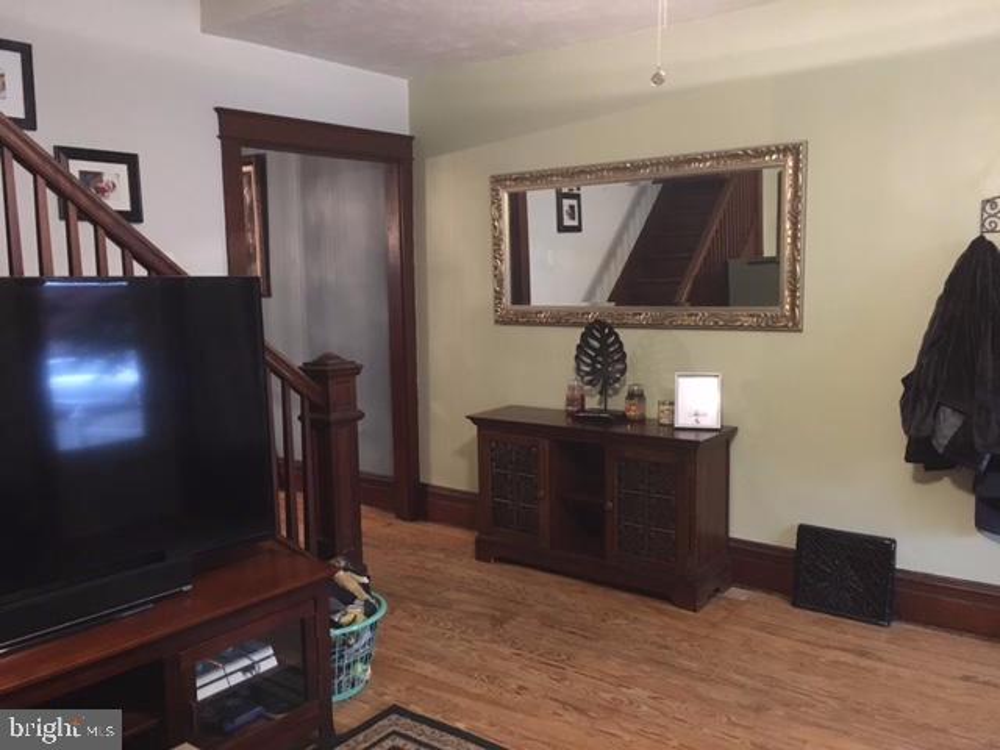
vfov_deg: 48.2
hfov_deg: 61.7
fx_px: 838
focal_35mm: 29
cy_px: 375
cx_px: 500
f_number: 2.2
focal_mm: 4.15
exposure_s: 1/15
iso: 500
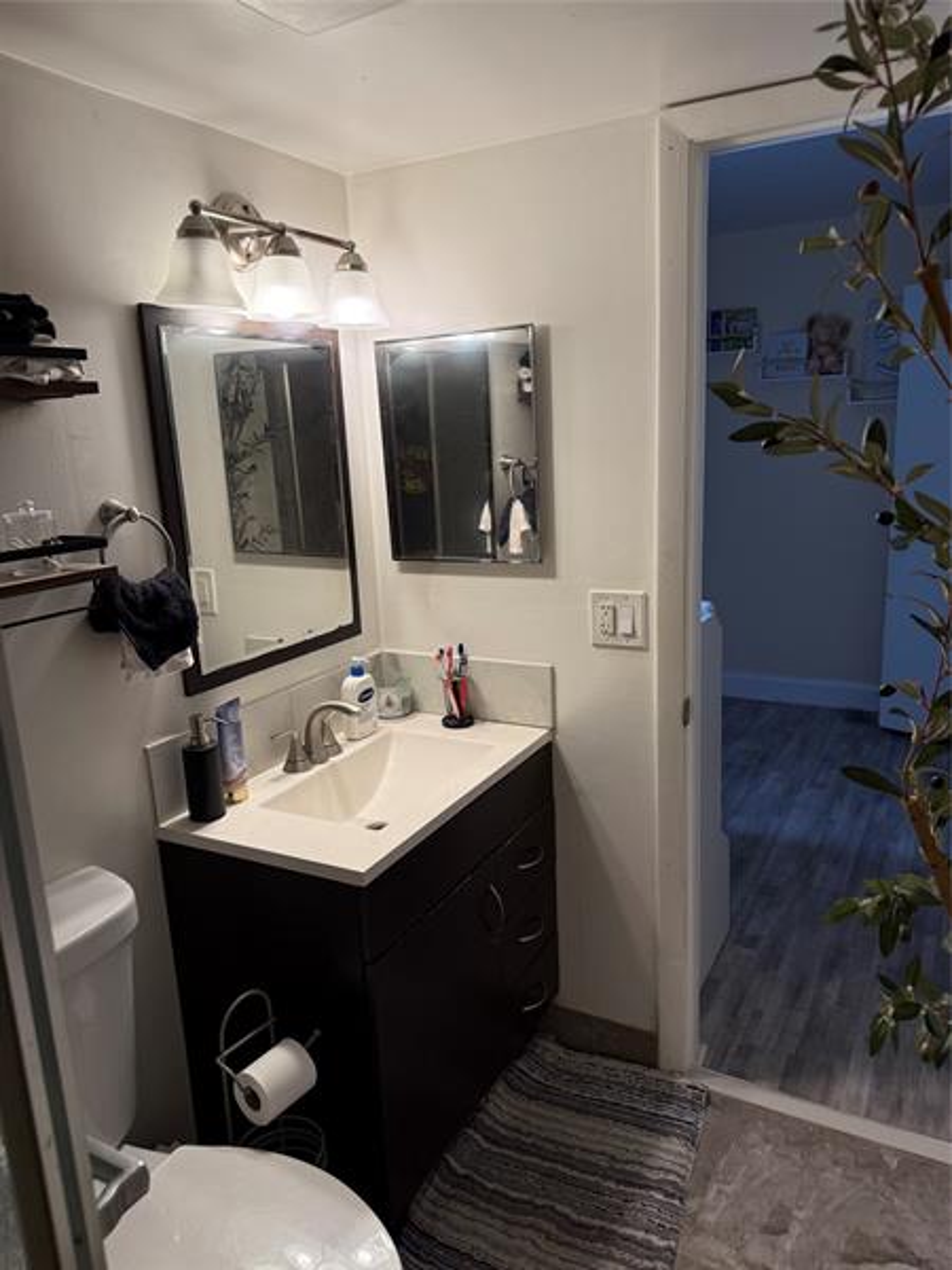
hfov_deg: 56.8
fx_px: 880
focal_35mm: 24
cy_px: 635
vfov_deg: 71.6
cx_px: 476
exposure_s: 1/120
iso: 125
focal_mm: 6.76
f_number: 1.78
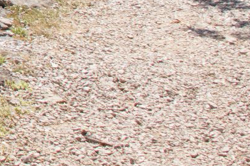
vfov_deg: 8.1
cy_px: -206
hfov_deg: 11.0
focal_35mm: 159
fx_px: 1104
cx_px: -341
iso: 400
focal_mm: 18
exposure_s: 1/400
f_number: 9
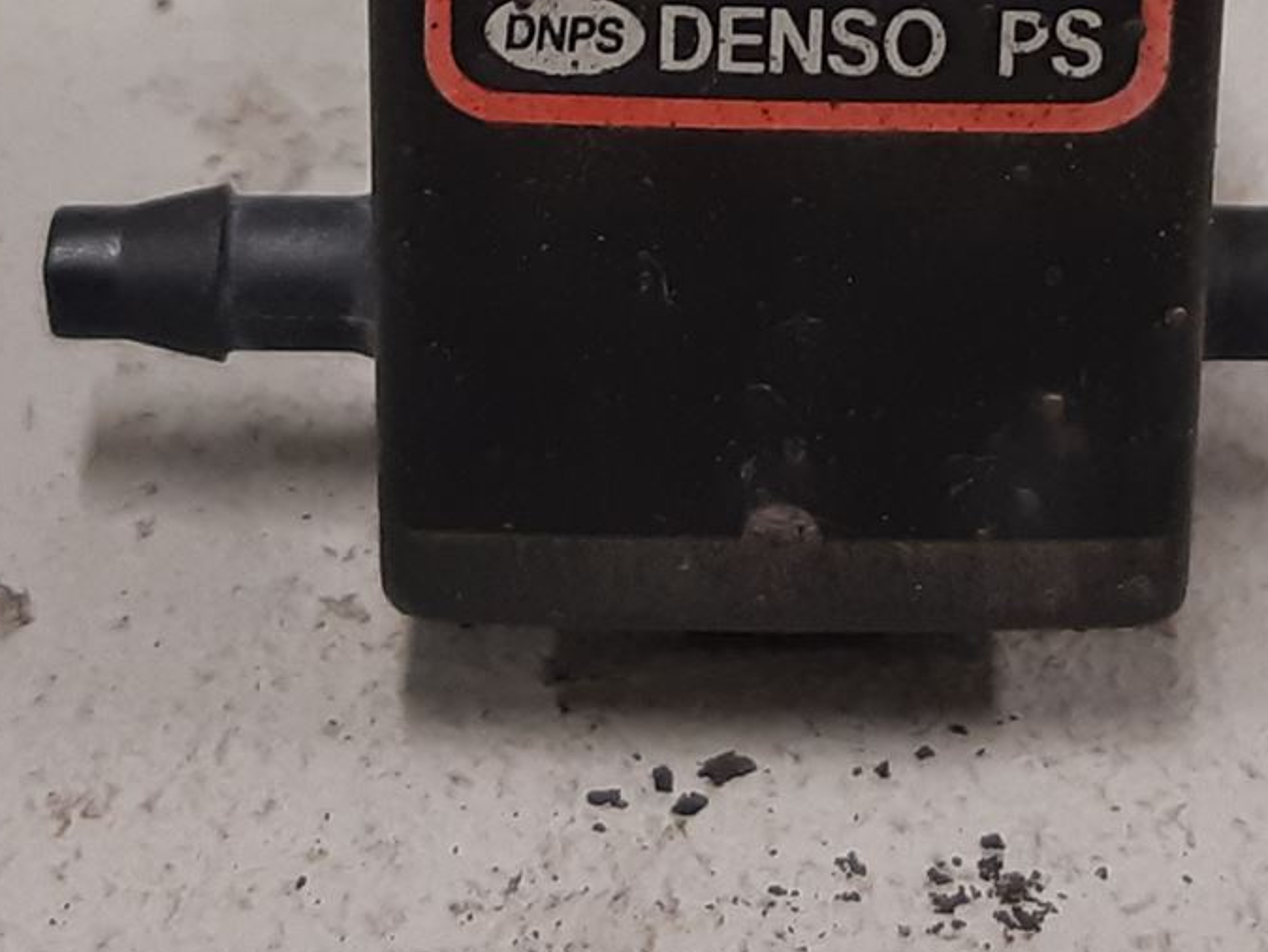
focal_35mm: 79
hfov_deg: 24.7
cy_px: -391
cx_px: 756
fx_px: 2895
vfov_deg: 17.2
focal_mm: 3.93
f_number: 1.7
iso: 125
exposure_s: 1/50
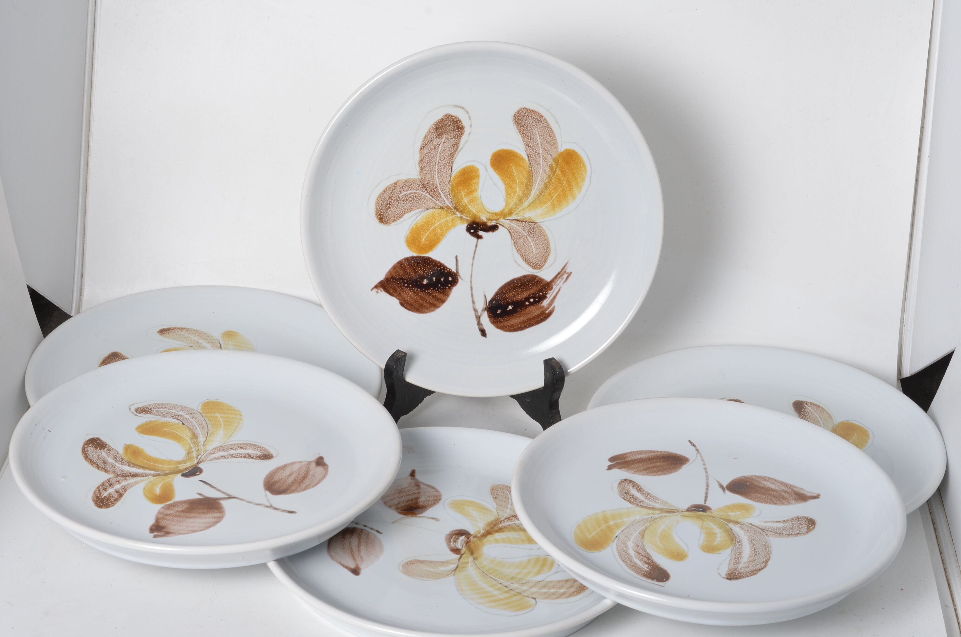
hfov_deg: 27.0
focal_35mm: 75
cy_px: 318
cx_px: 480
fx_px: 1998
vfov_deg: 18.1
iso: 100
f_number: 11
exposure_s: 1/125
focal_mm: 50
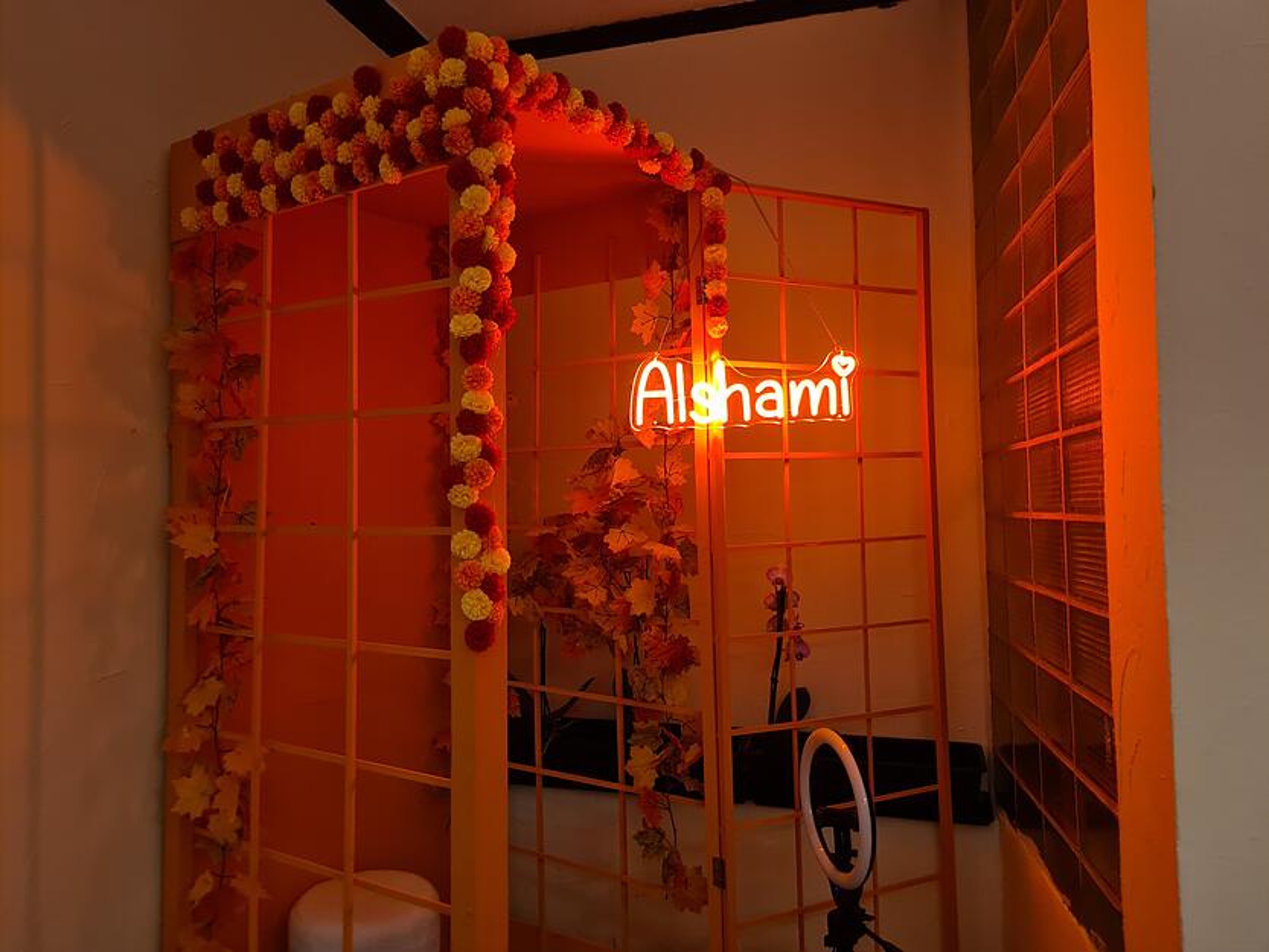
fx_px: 953
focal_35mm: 26
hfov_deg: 67.3
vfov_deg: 53.1
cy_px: 476
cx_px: 634
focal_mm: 5.4
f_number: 1.8
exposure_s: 1/50
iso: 250
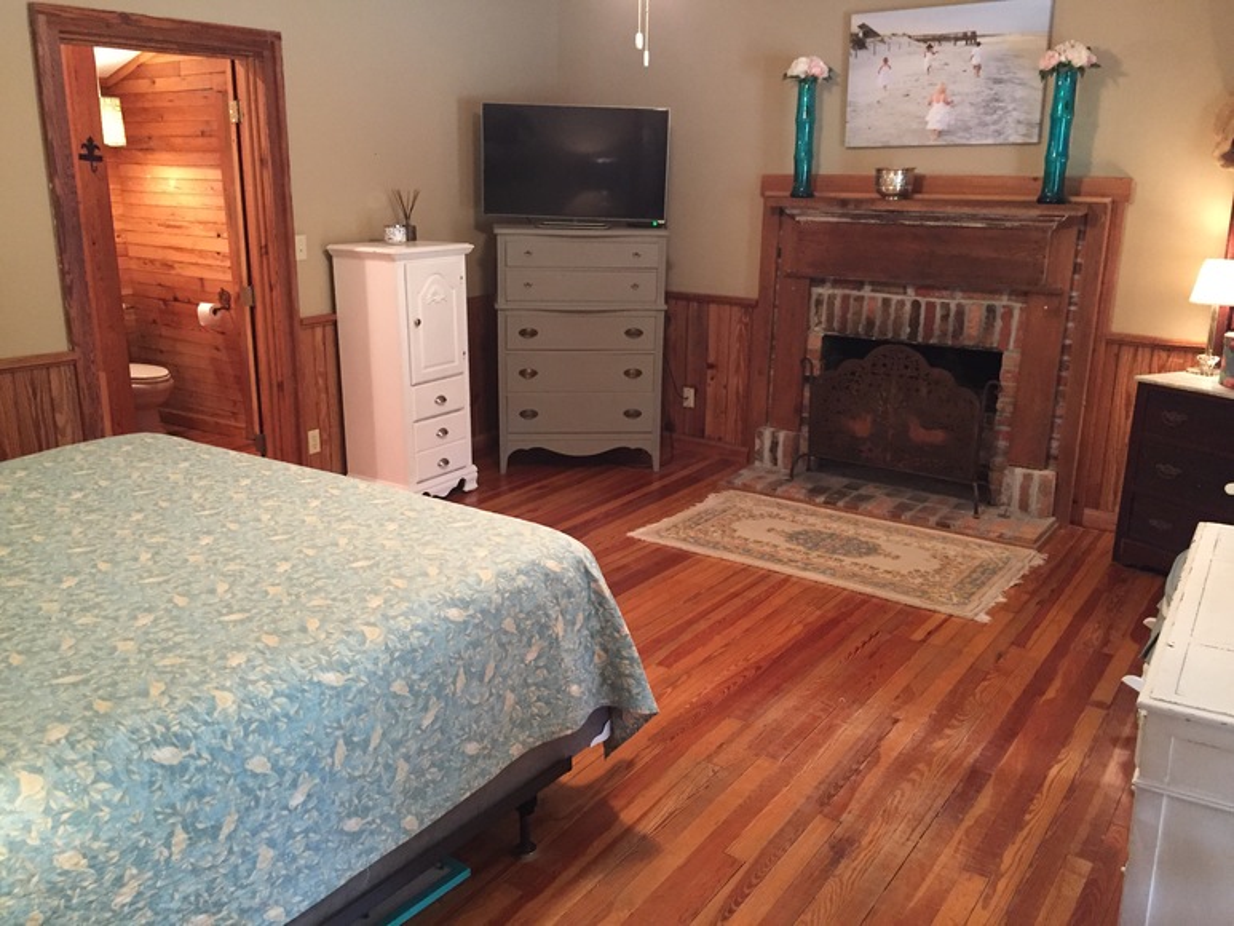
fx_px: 1034
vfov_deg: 48.2
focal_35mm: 29
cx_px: 617
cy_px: 463
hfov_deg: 61.7
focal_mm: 4.15
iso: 250
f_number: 2.2
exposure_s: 1/20
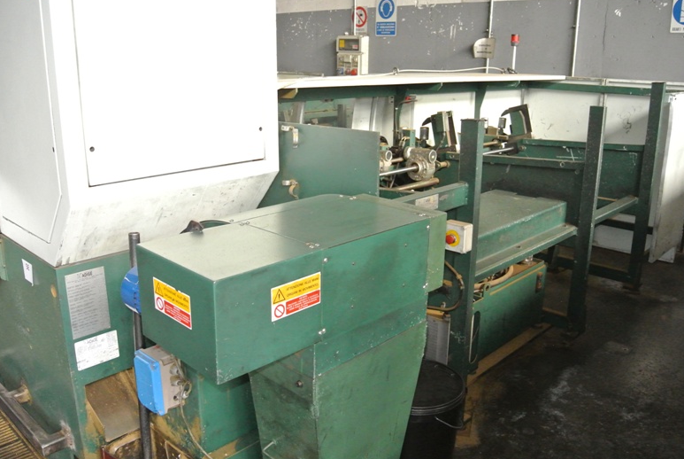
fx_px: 571
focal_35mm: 30
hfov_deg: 61.8
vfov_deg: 43.7
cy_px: 228
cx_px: 347
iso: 2200
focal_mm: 11
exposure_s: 1/60
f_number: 3.5
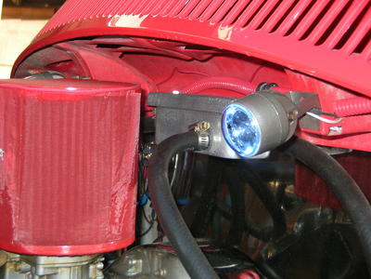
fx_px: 922
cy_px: 140
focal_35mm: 86
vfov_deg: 17.2
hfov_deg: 22.8
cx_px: 186
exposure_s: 1/120
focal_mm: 14.2
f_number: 3.4
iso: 50
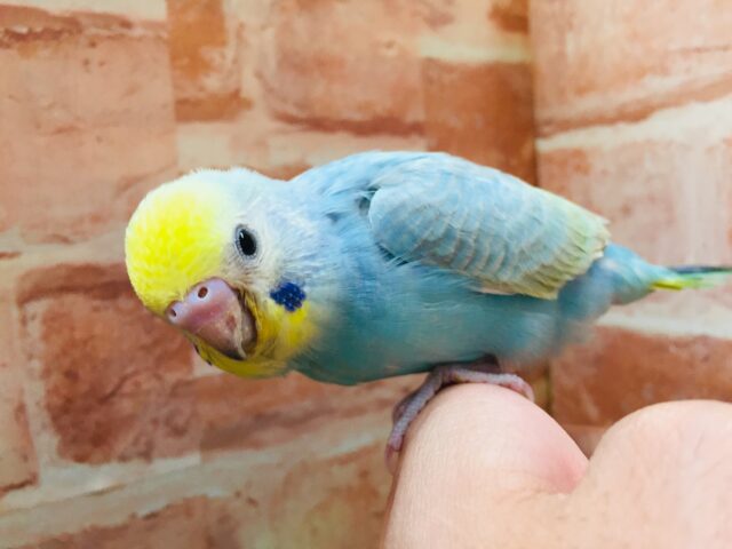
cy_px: 274
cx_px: 366
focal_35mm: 29
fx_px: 613
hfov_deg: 61.7
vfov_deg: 48.2
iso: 50
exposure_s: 1/30
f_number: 2.2
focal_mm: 4.15
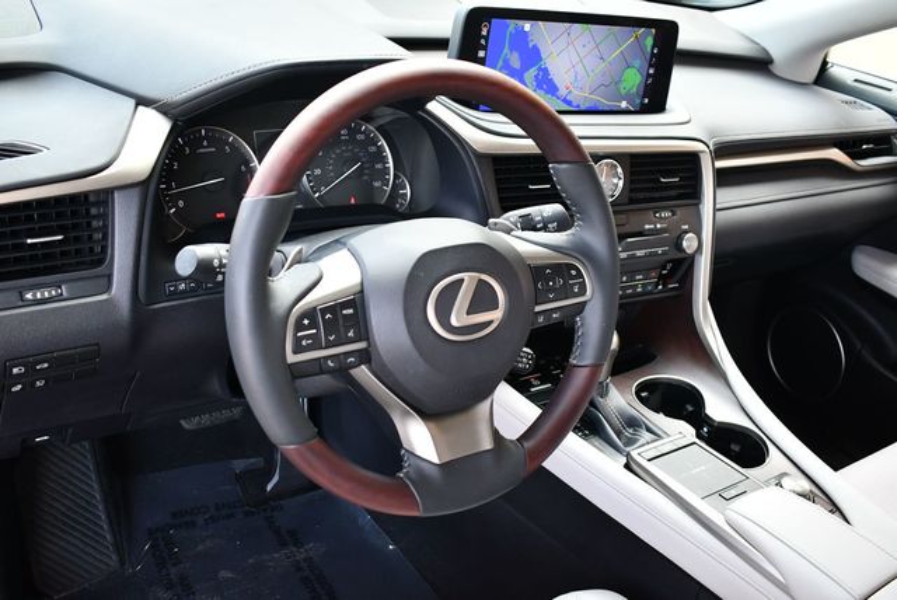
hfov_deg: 53.1
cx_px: 448
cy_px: 300
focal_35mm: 36
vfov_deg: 36.9
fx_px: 898
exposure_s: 1/200
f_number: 3.5
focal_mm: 18
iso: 800
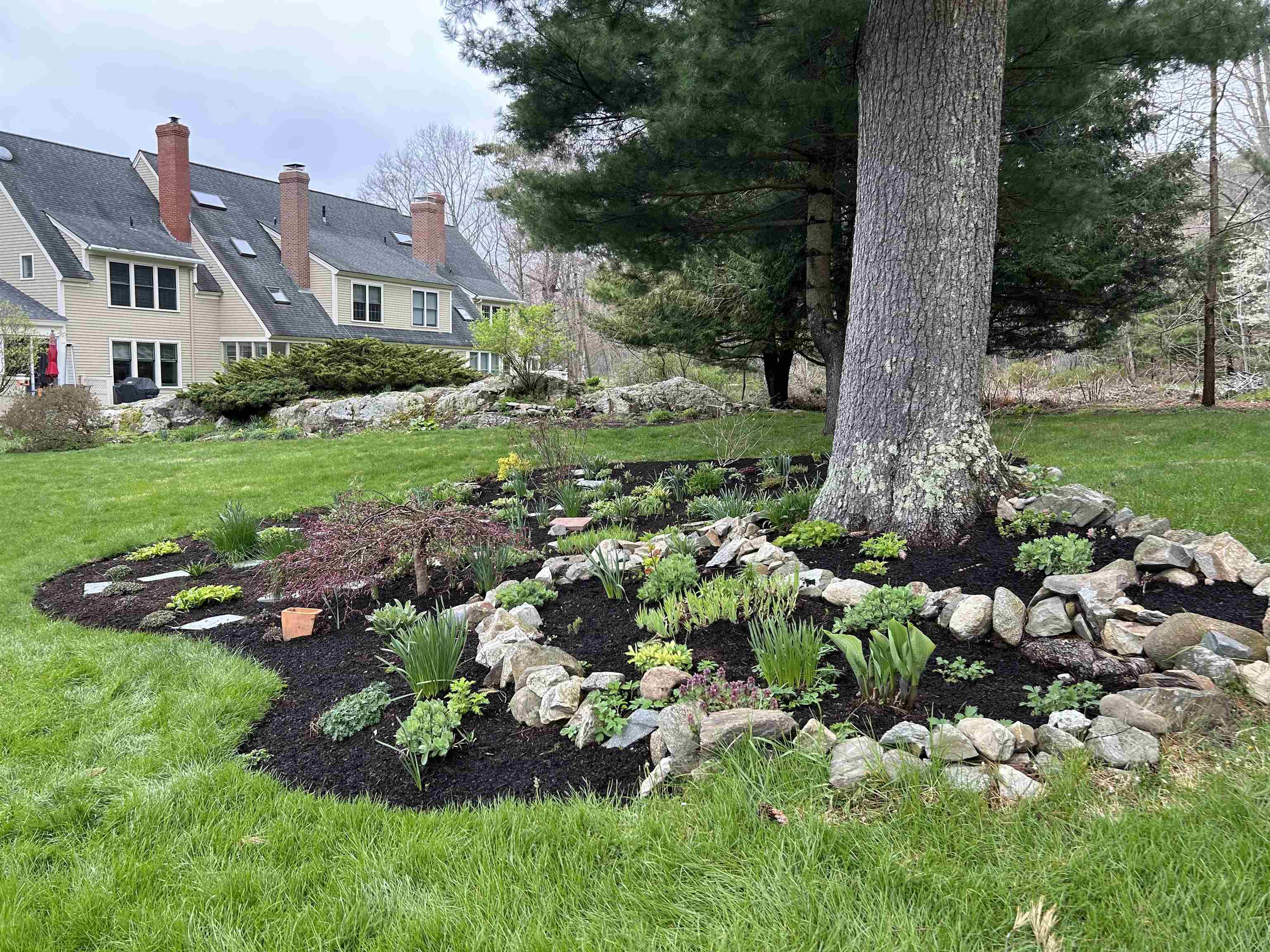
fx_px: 954
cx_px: 635
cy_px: 476
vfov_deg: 53.1
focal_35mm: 26
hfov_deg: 67.3
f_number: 1.5
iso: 50
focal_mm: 5.7
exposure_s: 1/654
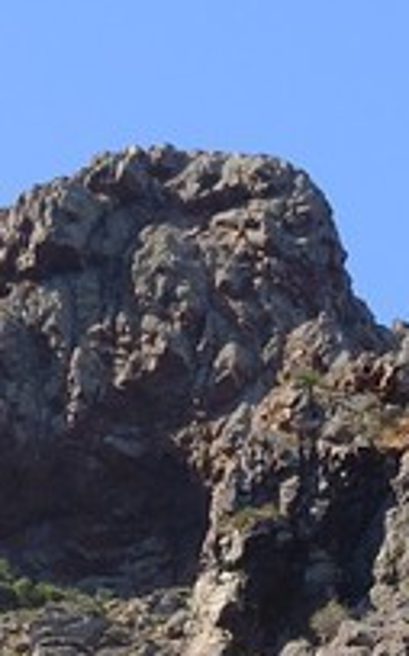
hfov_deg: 4.3
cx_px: 1663
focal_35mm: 280
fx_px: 5008
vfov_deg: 7.0
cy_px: 1617
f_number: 9
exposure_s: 1/640
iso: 400
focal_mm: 35
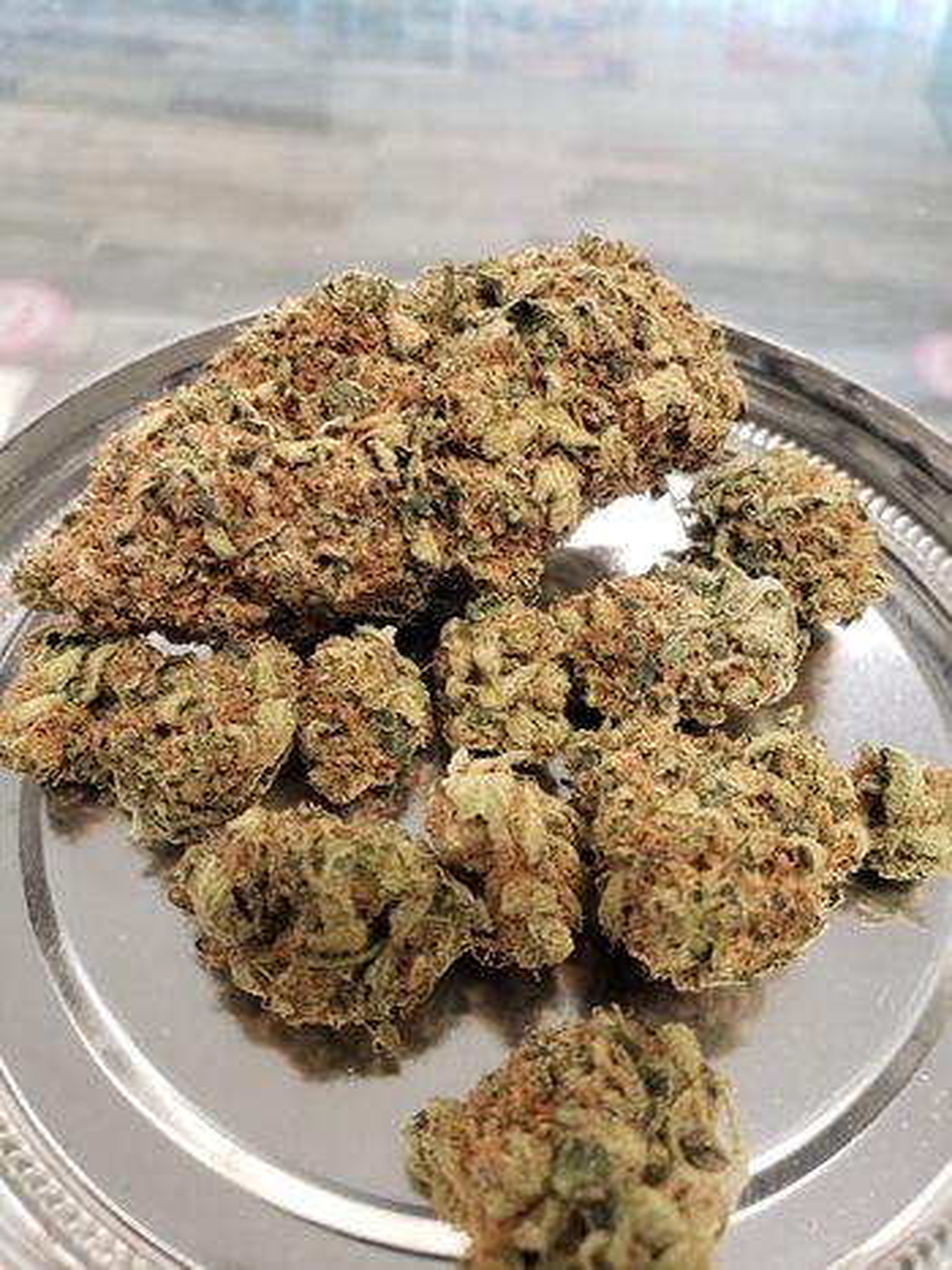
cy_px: 635
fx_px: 954
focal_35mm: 26
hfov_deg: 53.0
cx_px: 476
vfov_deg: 67.3
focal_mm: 4.3
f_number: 2.4
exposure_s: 1/25
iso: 250
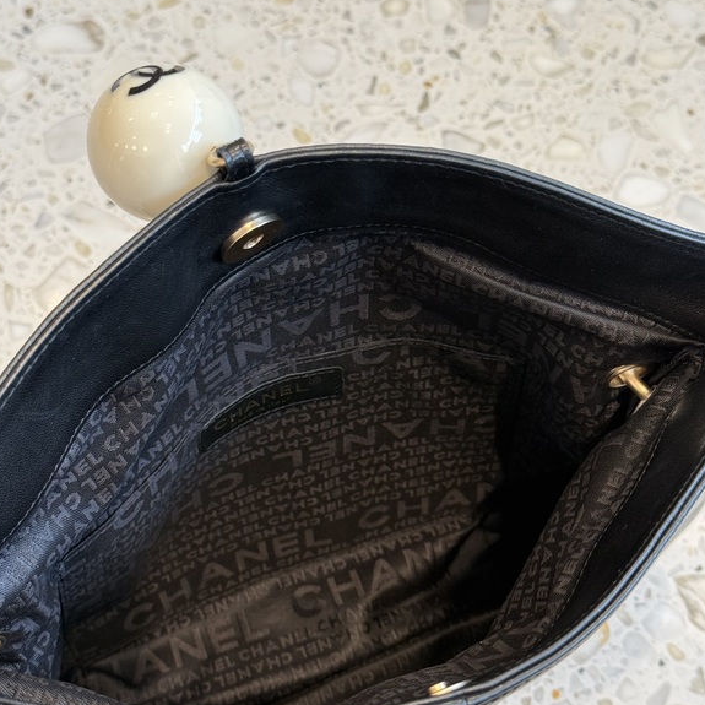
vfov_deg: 29.1
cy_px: 384
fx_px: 1359
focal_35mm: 59
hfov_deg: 29.1
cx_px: 351
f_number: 1.78
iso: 64
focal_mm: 6.76
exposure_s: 1/50
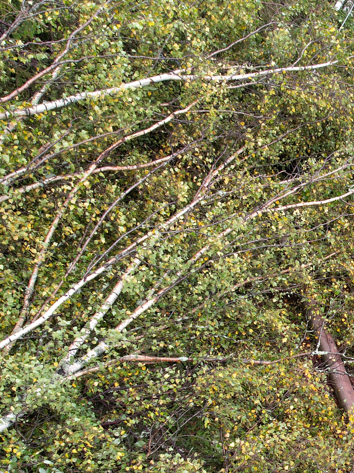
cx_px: 438
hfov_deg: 23.2
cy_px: 370
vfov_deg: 32.9
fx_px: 777
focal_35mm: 57
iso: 100
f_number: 2.8
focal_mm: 8.38
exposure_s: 1/200
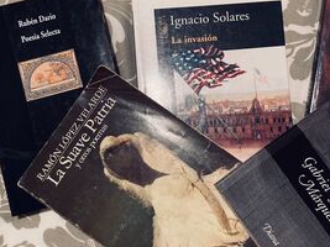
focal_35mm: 42
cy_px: 137
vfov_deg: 34.3
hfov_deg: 44.2
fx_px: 400
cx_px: 219
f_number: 1.8
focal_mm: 3.99
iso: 400
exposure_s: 1/30
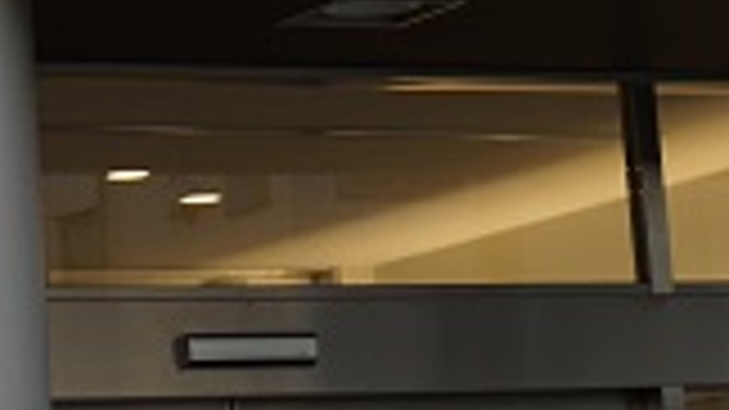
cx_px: 266
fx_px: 4050
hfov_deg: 10.3
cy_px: -471
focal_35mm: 210
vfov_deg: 5.6
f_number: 4.5
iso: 160
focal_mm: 27
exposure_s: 1/160
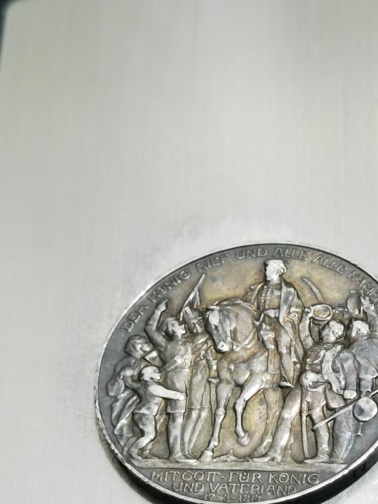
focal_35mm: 114
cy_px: 414
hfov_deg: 13.0
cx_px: 282
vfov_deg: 17.1
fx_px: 1660
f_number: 1.9
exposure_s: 1/50
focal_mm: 6.67
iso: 100
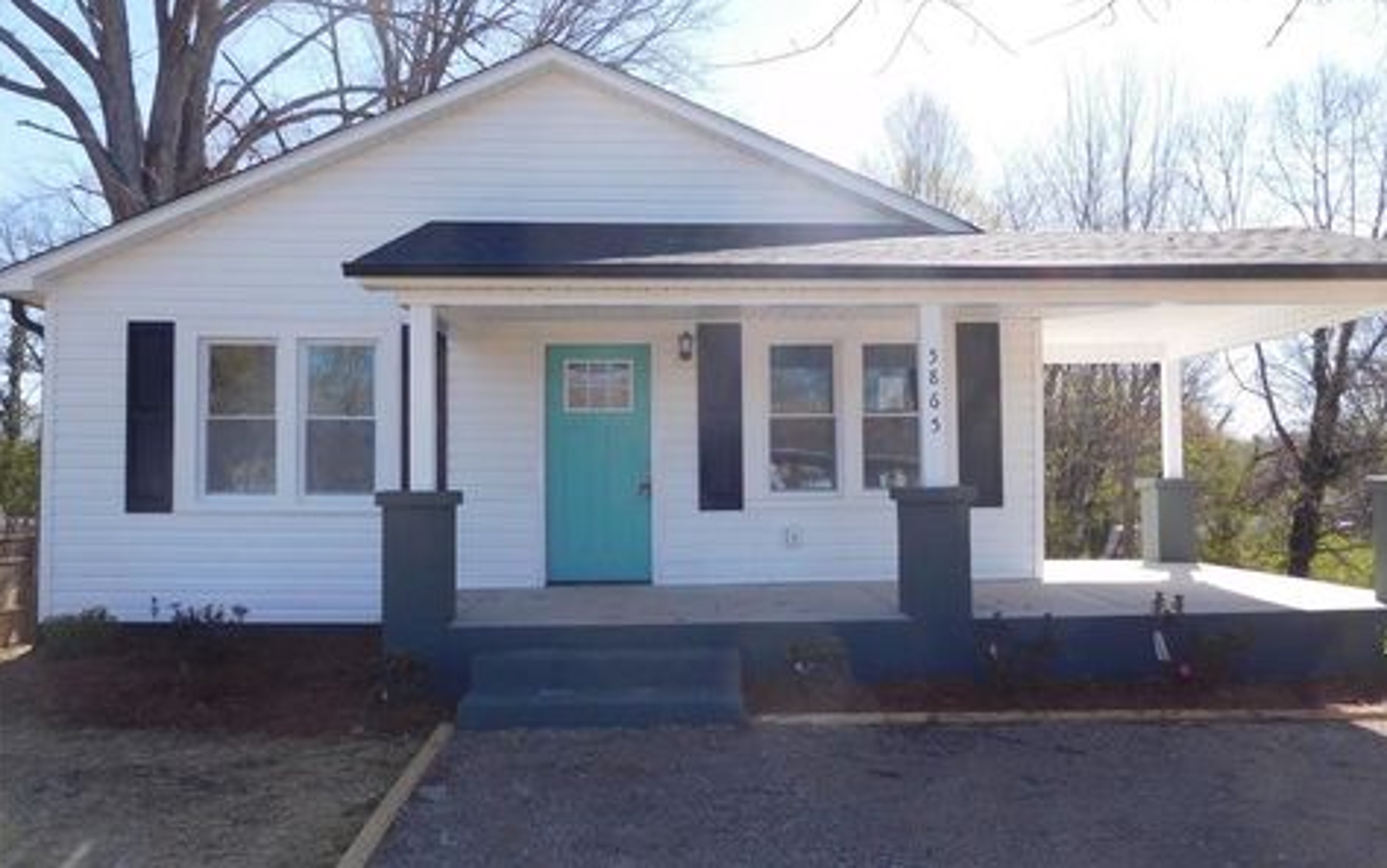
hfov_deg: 66.4
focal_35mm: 28
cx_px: 721
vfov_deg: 44.6
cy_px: 435
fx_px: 1059
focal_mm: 4.5
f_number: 3.4
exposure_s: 1/640
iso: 125
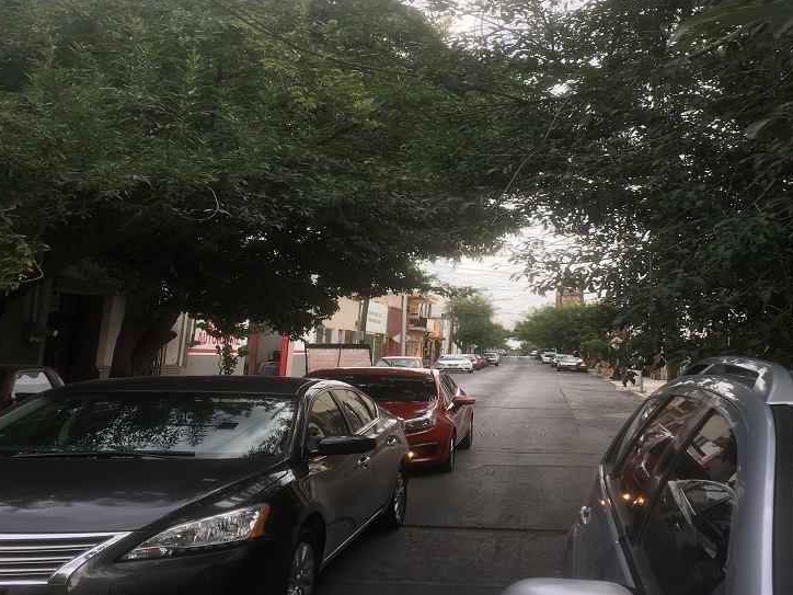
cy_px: 243
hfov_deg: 45.7
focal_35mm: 41
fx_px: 939
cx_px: 423
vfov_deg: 35.0
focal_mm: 4.15
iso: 25
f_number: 2.2
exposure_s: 1/298
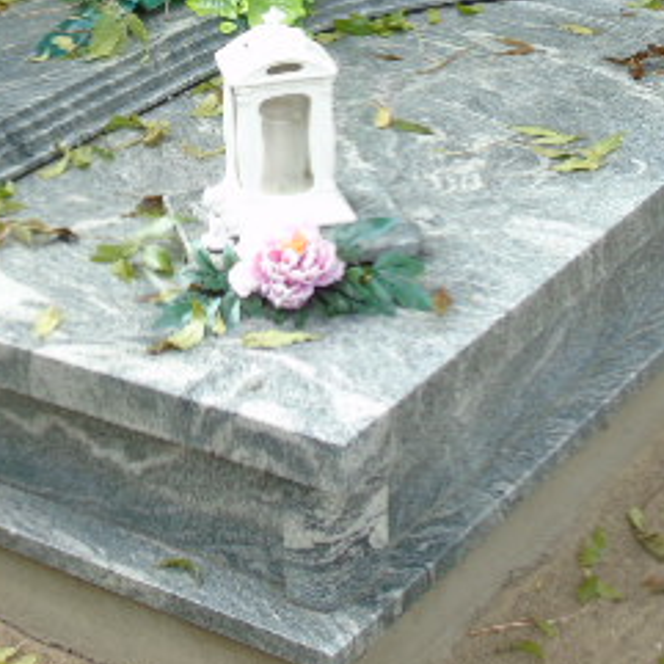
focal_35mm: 94
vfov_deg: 18.1
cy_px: 19
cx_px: 182
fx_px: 2040
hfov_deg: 18.4
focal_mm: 7.1
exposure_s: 1/80
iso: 80
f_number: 3.9
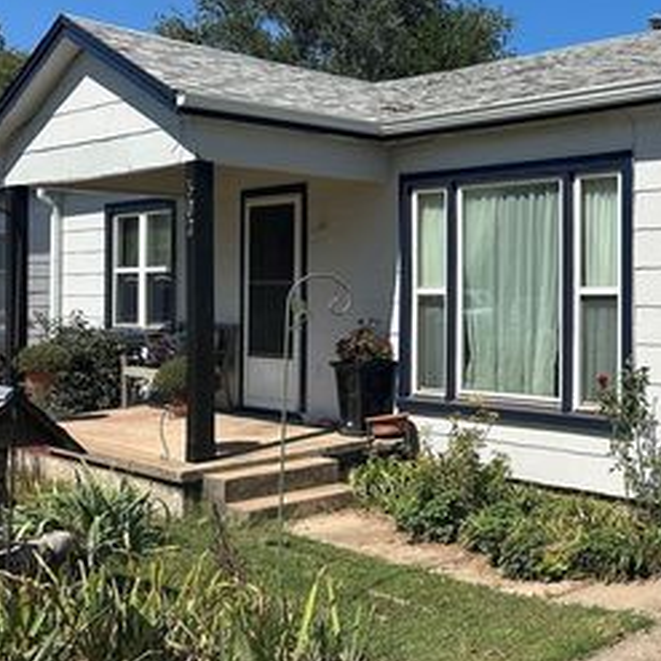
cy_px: 274
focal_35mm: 43
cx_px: 658
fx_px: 929
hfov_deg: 35.5
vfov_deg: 39.1
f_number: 1.78
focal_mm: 6.86
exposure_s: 1/5848
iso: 80
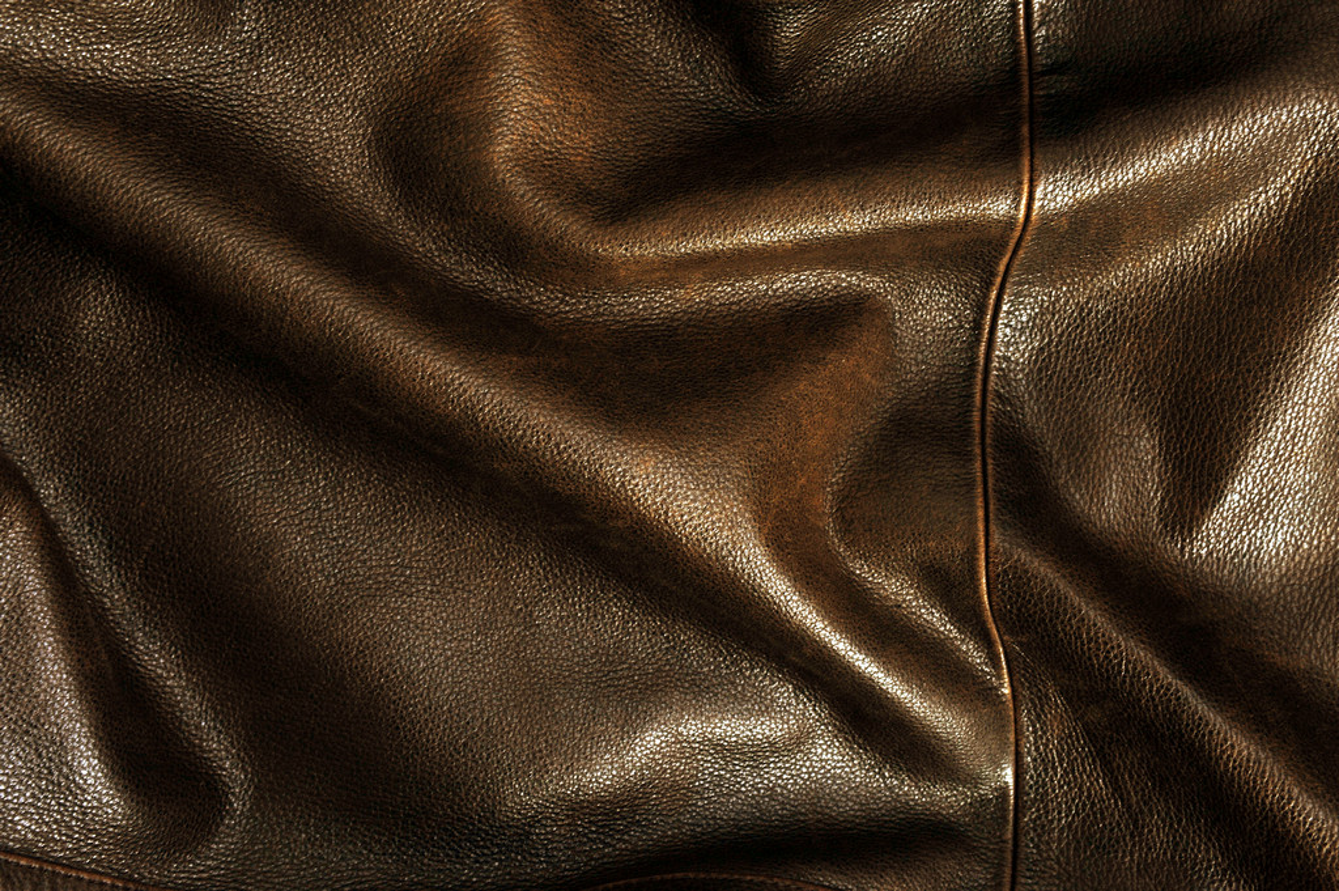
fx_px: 1933
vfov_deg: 25.9
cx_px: 670
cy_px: 446
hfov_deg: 38.2
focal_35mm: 52
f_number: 10
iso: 400
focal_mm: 52
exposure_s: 1/40
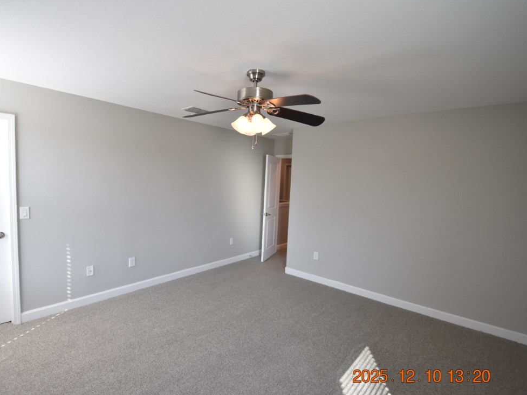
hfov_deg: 90.8
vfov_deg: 74.7
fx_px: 259
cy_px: 200
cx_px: 238
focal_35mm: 17
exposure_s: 1/500
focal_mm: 10
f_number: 3.5
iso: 800
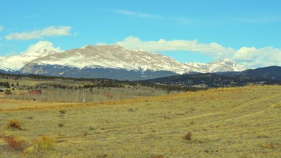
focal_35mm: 88
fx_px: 652
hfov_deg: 24.3
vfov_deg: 13.8
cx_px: 142
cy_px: 76
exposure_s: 1/320
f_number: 9
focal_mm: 55
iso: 100
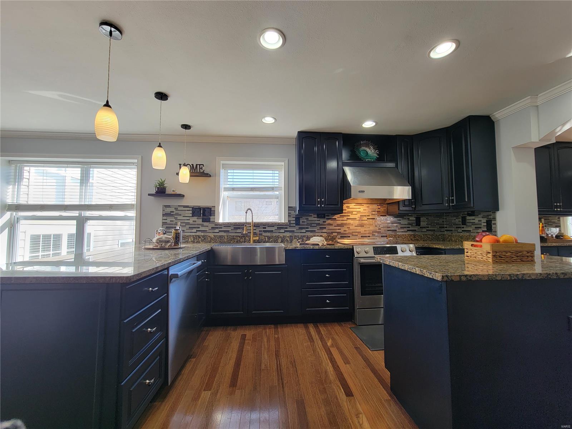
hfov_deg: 106.2
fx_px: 215
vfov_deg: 89.9
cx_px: 286
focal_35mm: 13
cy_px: 214
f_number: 2.2
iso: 50
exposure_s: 1/60
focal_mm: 2.2
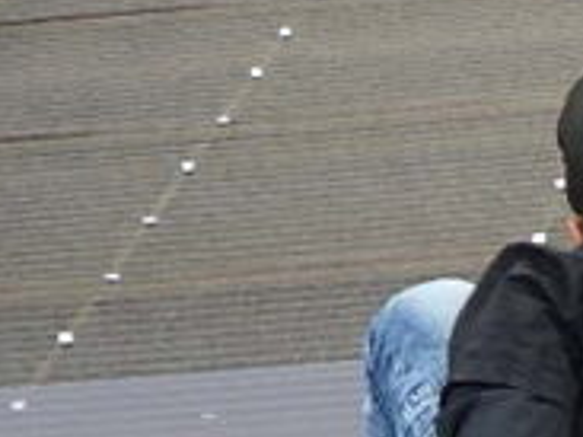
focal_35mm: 157
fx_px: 2642
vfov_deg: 9.3
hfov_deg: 11.7
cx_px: 1042
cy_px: 488
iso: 125
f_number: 4.2
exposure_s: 1/125
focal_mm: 5
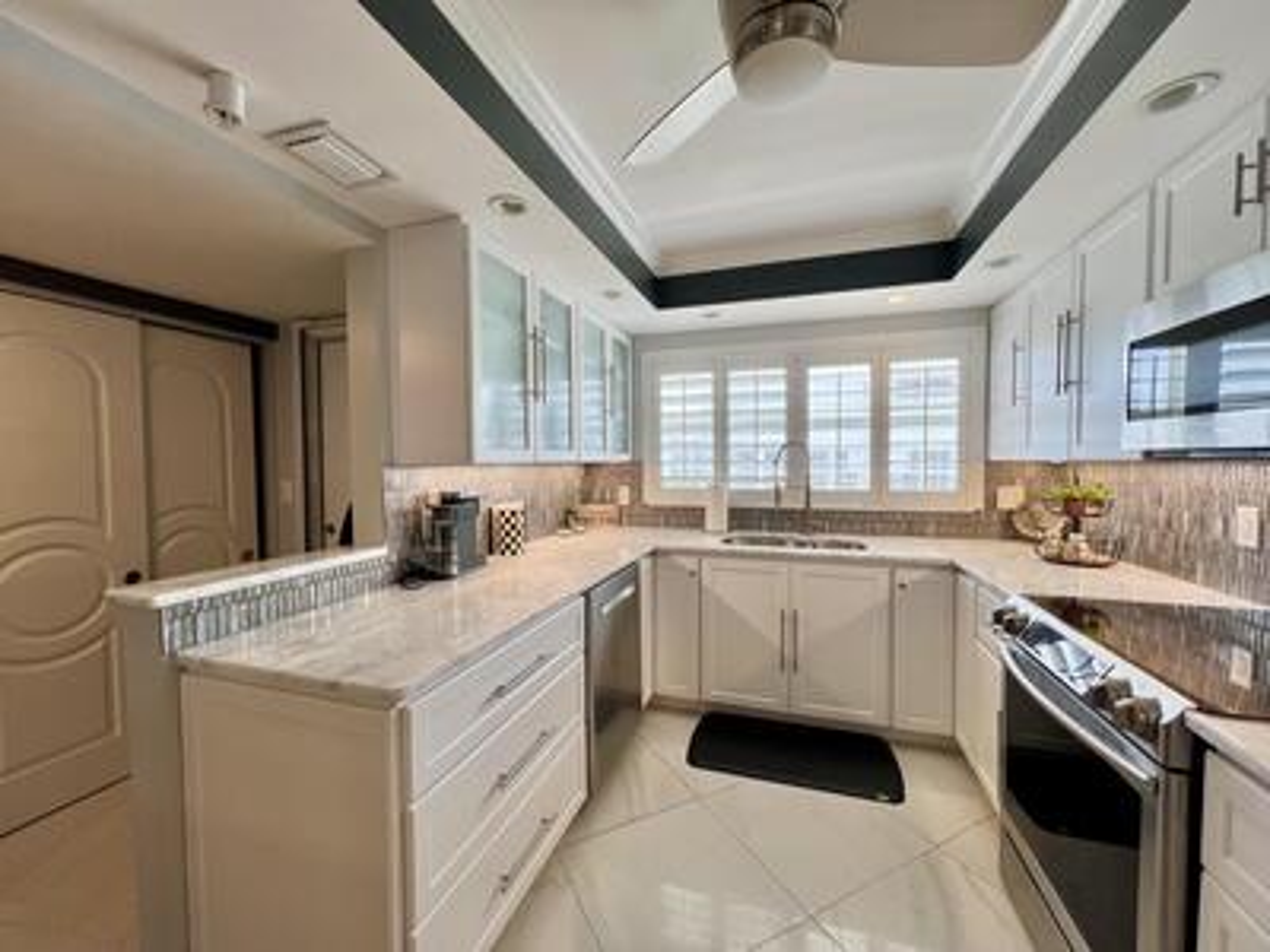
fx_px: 477
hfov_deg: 106.2
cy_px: 476
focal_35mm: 13
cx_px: 635
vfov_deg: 89.9
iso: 32
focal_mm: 1.57
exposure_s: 1/120
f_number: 1.8
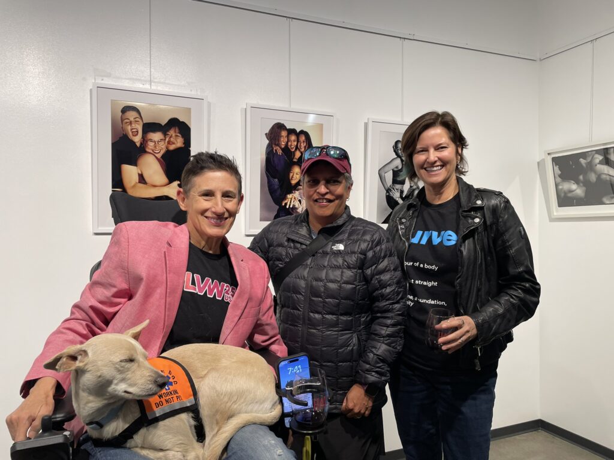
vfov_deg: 53.1
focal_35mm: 26
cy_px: 230
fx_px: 461
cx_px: 307
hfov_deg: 67.3
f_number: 1.6
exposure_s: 1/120
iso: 80
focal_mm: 4.2
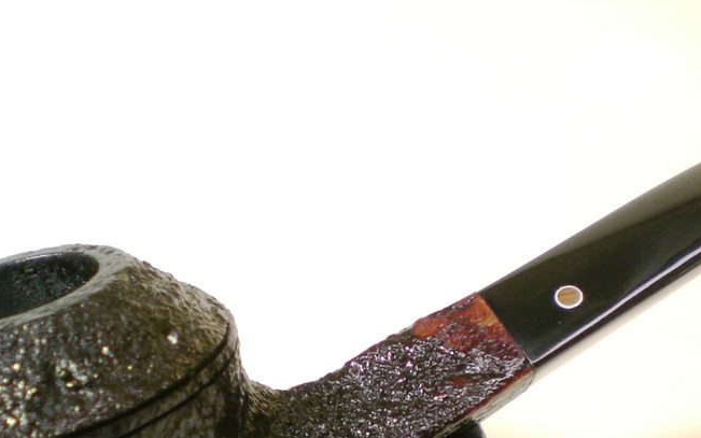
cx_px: 399
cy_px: 410
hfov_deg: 31.0
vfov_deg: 19.3
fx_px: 1261
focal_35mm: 66
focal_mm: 6.3
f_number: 3.1
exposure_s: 1/40
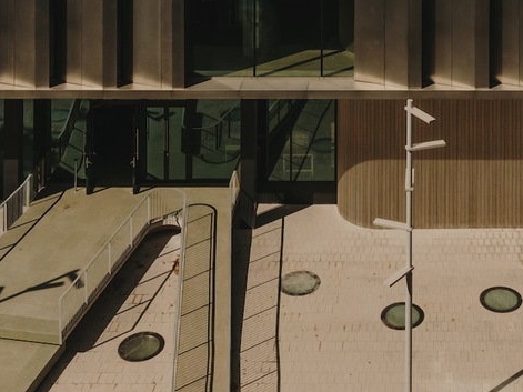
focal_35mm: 68
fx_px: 1027
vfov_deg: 16.5
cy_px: -390
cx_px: 450
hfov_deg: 27.7
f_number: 8
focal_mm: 20.3
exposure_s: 1/1700
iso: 500
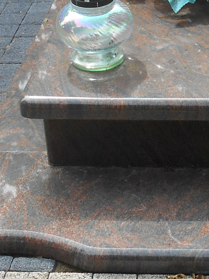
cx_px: 210
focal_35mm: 102
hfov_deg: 14.3
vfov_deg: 18.8
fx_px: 822
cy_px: 1
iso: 80
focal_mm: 4.6
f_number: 3.2
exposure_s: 1/400
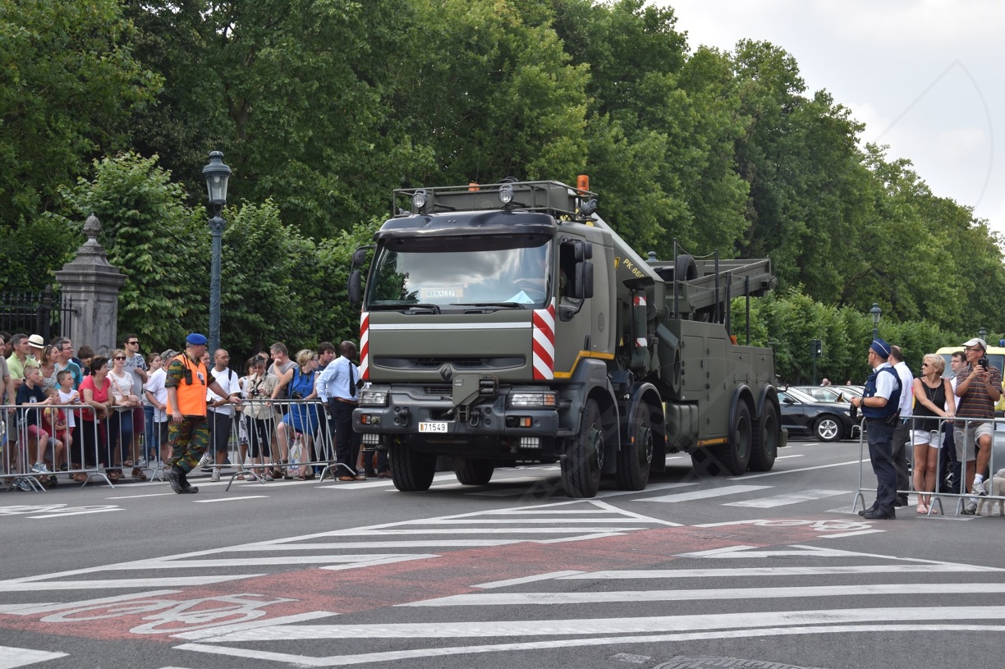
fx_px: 1674
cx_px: 502
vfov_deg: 22.6
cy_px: 334
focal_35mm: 60
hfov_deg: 33.4
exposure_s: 1/200
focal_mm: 40
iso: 100
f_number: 7.1
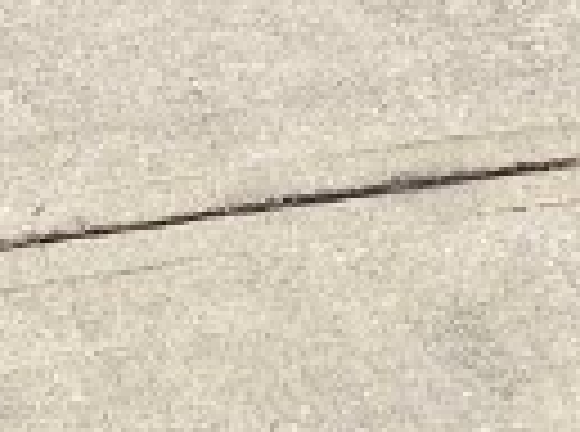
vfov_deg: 6.4
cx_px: 391
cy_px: -999
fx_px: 3459
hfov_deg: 9.6
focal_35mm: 207
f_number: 1.8
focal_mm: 4.25
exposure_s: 1/2513
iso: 32
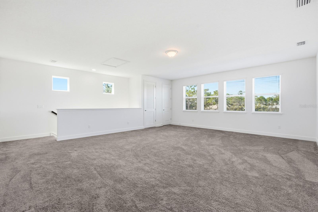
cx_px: 159
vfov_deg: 72.0
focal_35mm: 16
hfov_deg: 95.0
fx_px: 146
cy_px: 106
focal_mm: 16.5
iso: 1000
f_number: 8
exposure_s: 1/2000
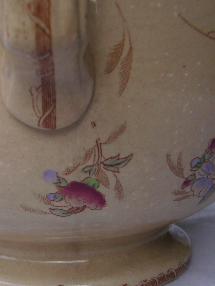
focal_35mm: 57
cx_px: 53
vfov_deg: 33.7
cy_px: 162
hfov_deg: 25.4
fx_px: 472
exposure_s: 1/80
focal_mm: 5.8
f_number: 2.8
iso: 80
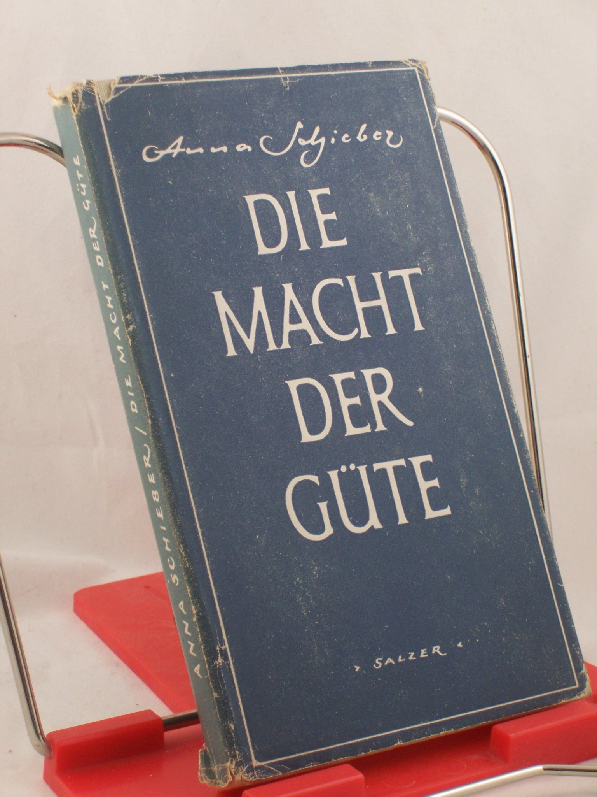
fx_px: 2346
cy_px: 398
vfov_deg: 19.3
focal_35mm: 102
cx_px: 298
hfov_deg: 14.5
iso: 160
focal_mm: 16.8
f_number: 4.6
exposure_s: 1/100
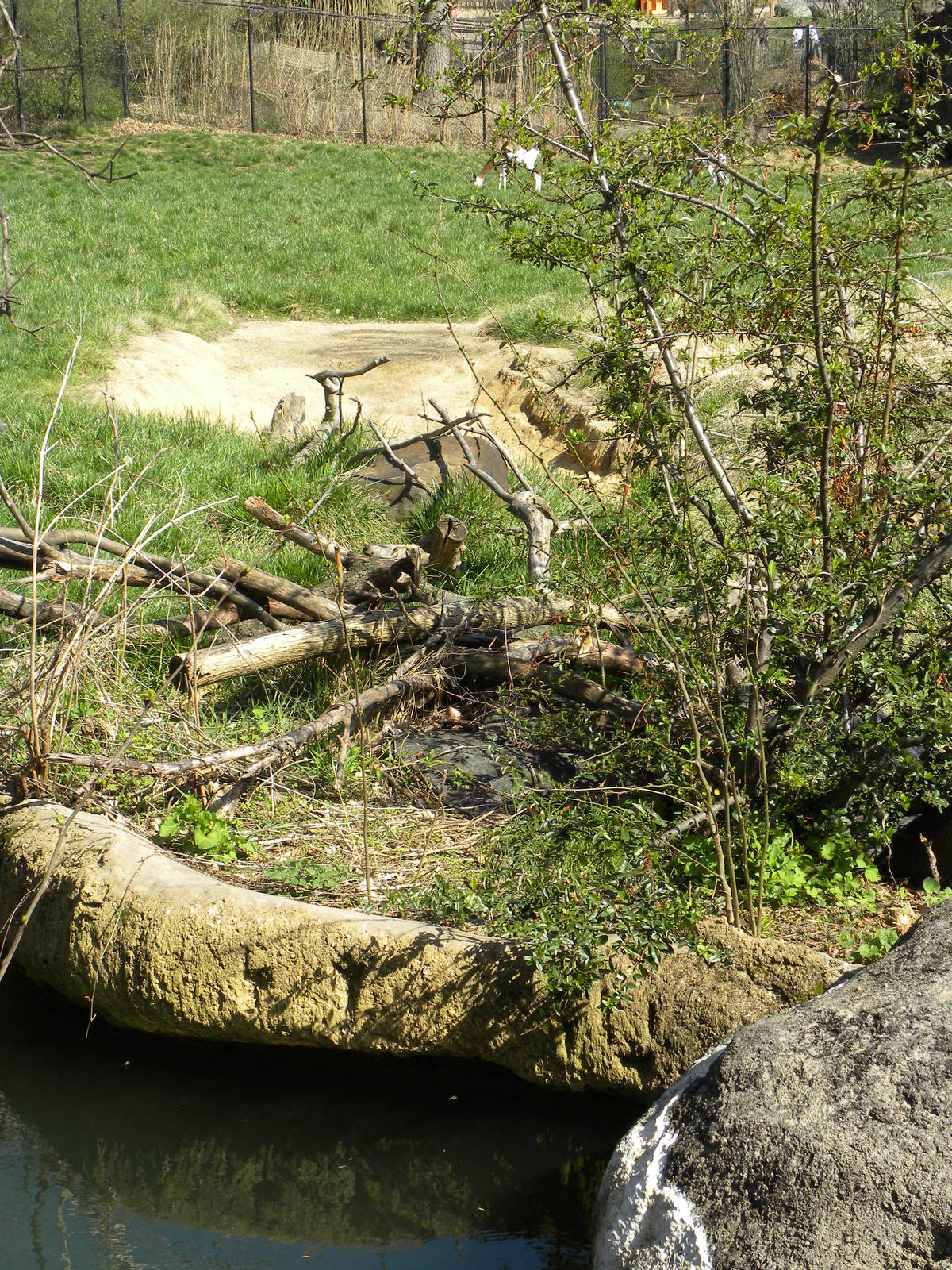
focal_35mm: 75
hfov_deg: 19.6
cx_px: 476
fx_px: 2750
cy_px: 635
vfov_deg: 26.0
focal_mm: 13.4
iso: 64
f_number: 5
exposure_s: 1/208
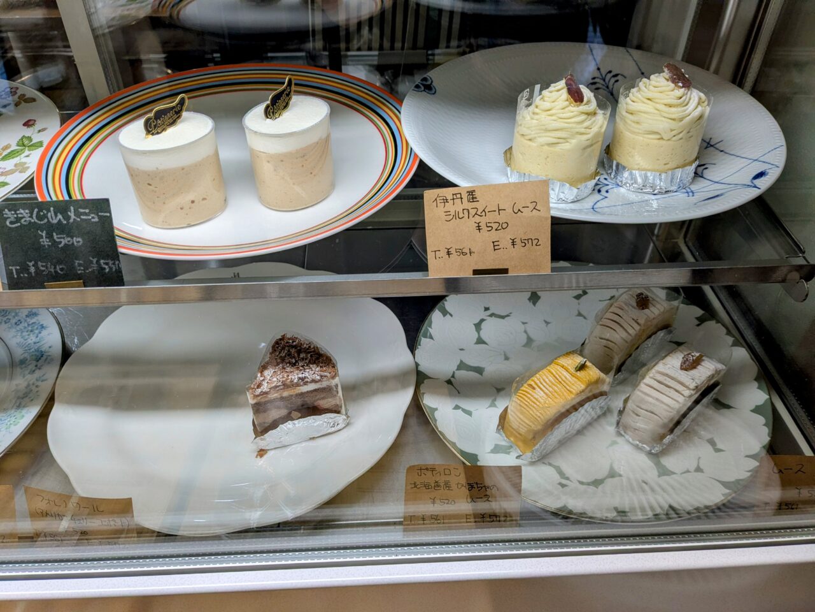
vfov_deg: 51.4
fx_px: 636
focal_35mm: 27
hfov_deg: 65.3
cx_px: 408
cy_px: 306
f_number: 1.73
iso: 93
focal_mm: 4.38
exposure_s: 1/120
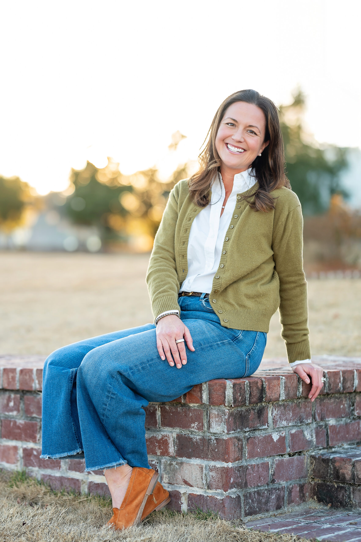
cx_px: 180
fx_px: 1278
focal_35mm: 85
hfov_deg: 16.1
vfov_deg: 23.9
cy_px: 271
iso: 200
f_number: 2
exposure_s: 1/400
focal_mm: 85
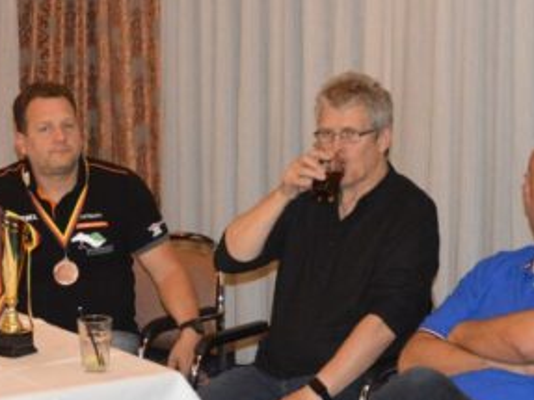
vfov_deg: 13.2
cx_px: 47
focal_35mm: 112
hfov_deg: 17.3
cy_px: 265
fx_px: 1730
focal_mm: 31
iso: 3200
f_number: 4
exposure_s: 1/60
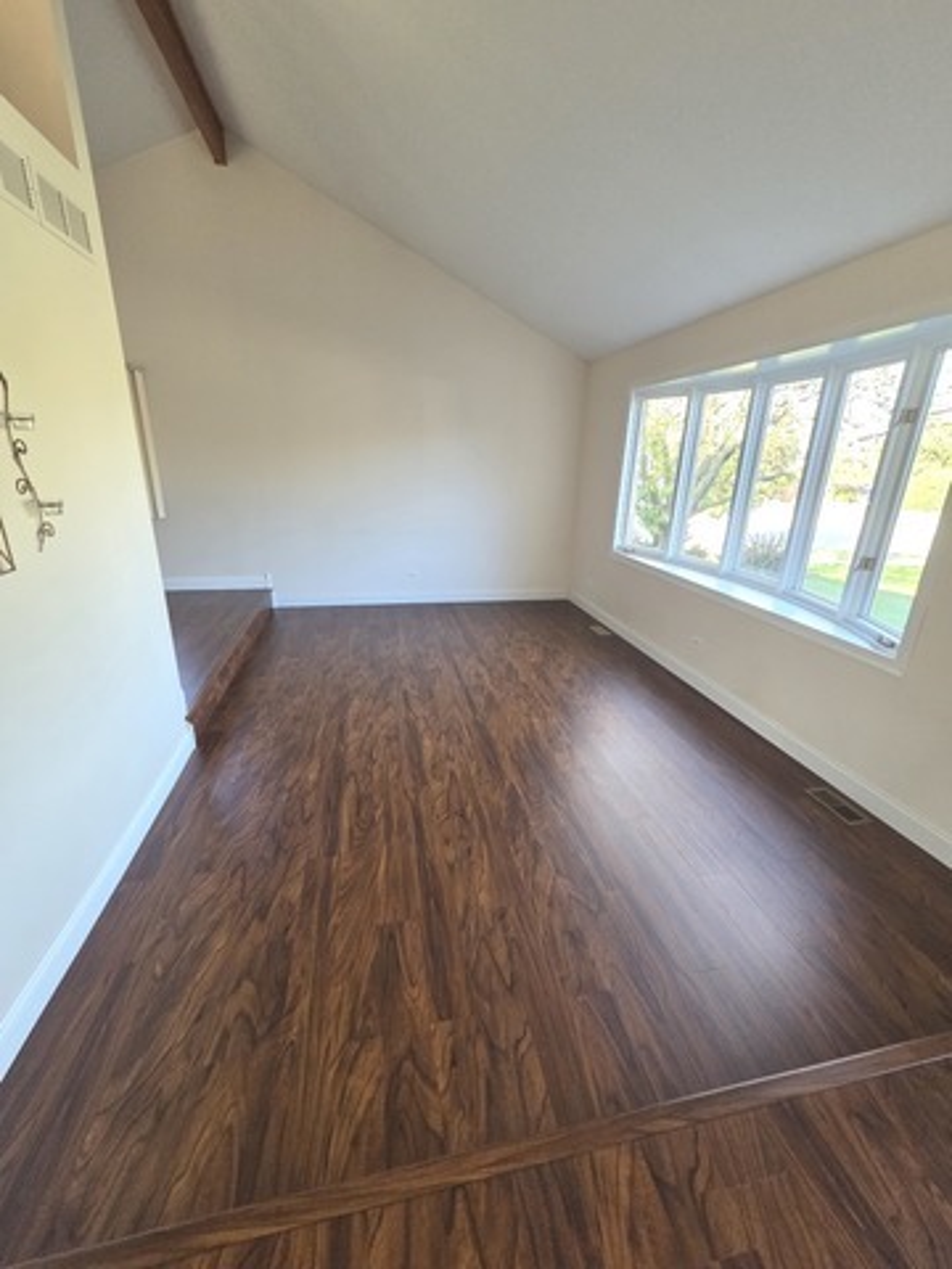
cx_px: 476
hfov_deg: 89.9
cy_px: 634
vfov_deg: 106.2
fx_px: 477
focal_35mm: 13
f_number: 2.2
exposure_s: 1/120
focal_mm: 2.2
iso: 250
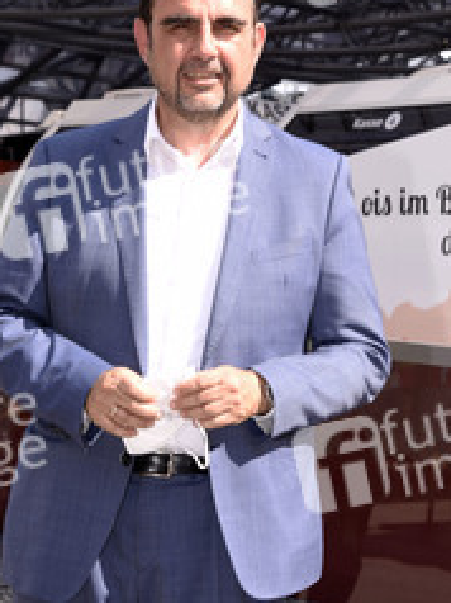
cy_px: 327
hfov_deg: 14.1
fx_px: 1827
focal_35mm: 105
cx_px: 193
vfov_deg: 18.7
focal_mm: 65
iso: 200
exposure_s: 1/160
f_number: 8
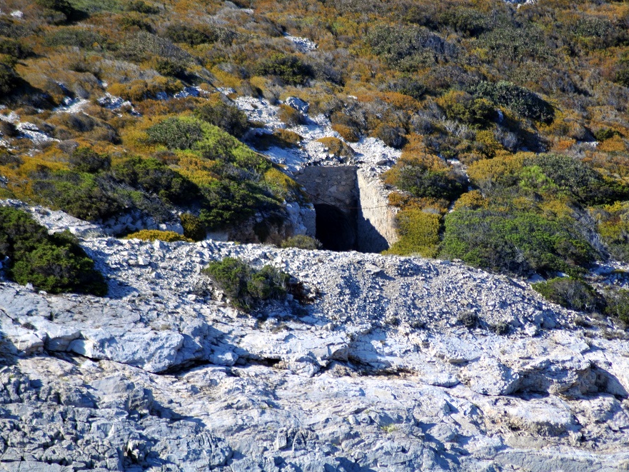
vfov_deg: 3.4
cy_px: 236
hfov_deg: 4.5
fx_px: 8014
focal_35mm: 441
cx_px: 354
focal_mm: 270
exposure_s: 1/800
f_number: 5.3
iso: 250
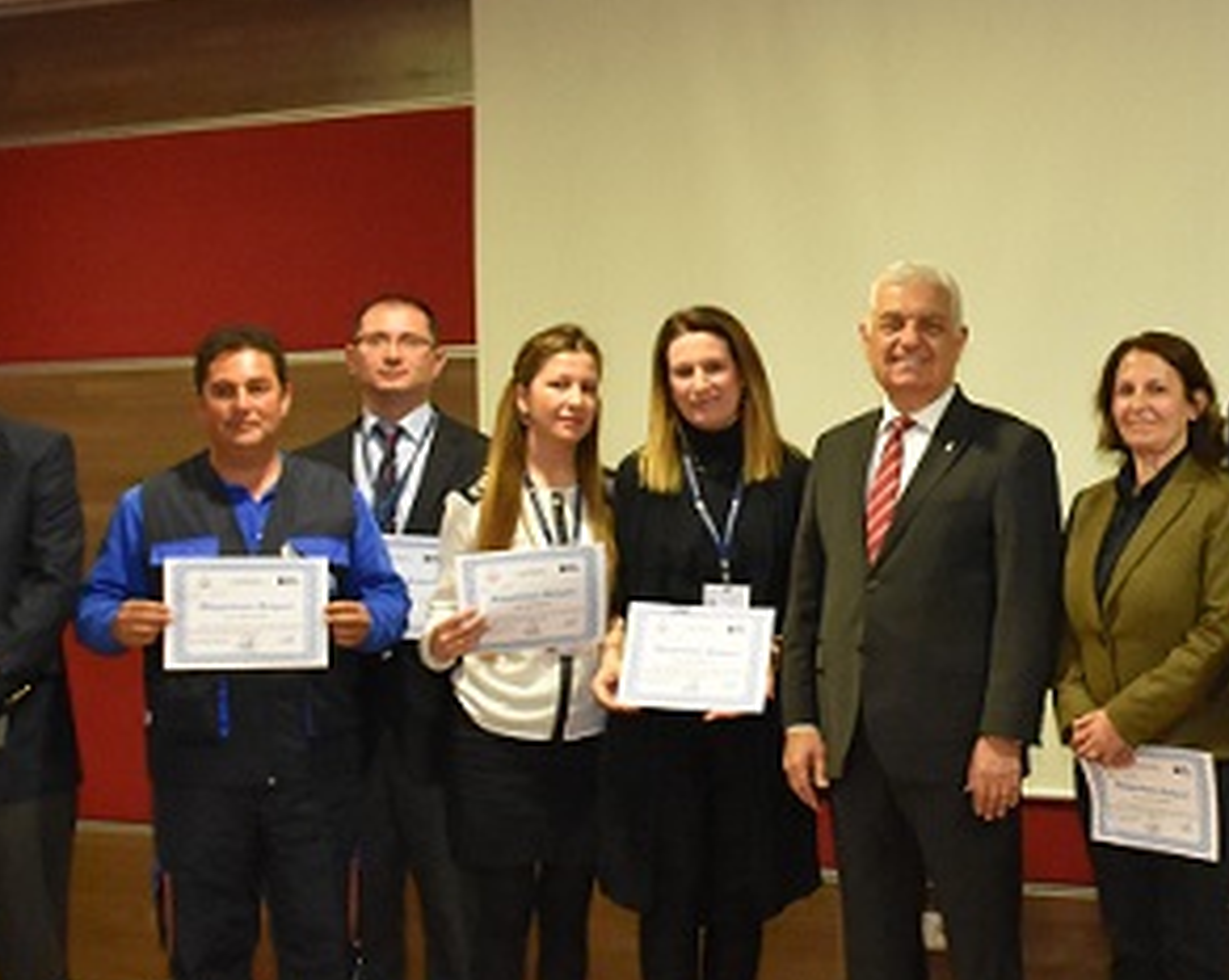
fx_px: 2762
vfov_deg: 20.1
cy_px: 545
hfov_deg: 24.0
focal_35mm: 76
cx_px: 1221
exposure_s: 1/60
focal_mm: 24
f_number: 4
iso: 6400
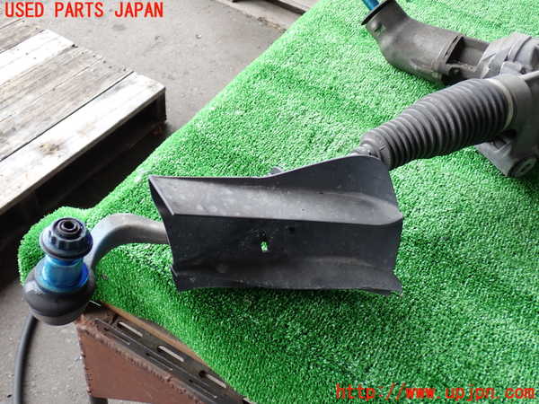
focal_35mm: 36
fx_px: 561
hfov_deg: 51.4
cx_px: 270
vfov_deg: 39.7
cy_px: 202
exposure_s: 1/80
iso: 100
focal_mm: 6.37
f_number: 2.5
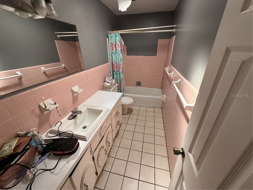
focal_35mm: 14
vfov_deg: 85.7
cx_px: 126
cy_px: 95
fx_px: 102
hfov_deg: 102.1
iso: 160
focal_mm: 2.22
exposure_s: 1/99
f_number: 2.2
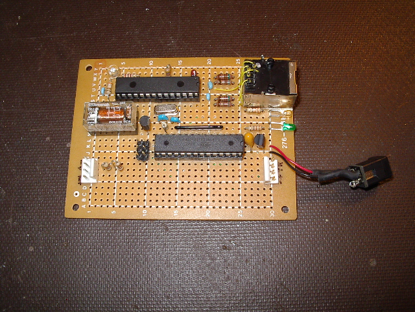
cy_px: 156
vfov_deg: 37.7
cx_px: 208
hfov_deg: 49.0
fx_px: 456
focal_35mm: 38
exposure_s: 1/60
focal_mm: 5.8
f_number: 4.8
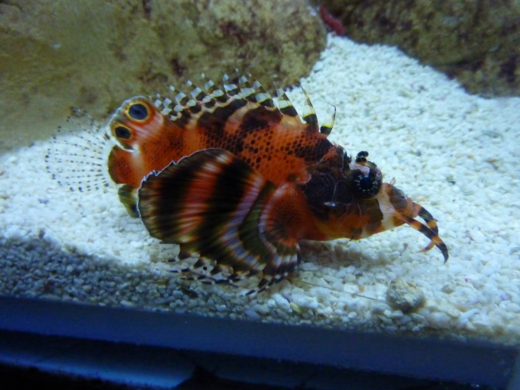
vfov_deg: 54.9
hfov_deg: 69.4
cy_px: 195
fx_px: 376
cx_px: 260
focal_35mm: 25
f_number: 3.3
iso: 800
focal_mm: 4.1
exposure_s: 1/15
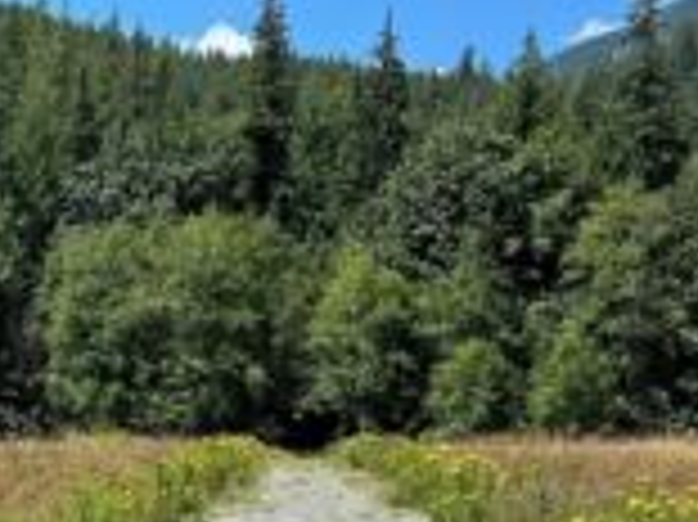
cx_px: 347
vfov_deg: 22.9
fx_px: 1249
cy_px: 490
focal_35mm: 62
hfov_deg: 31.2
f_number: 1.78
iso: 80
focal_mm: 6.86
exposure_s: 1/3472
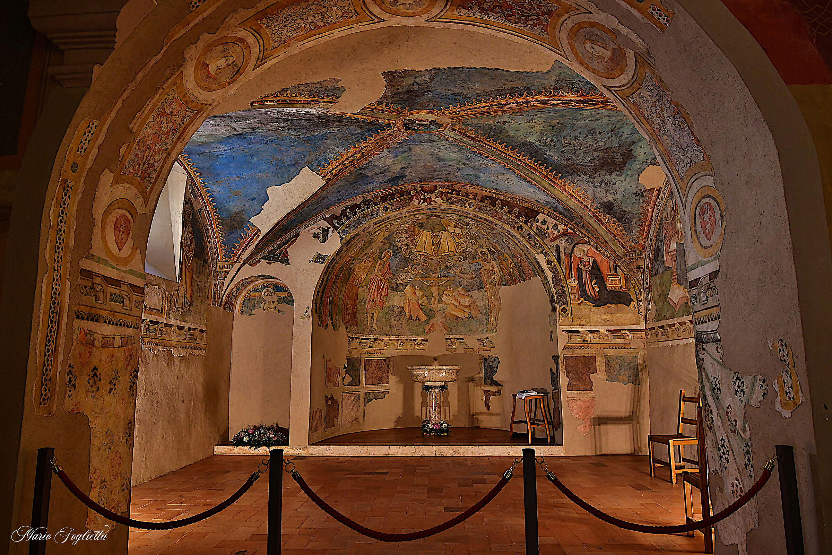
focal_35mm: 21
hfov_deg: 81.2
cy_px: 278
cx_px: 416
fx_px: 485
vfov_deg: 59.5
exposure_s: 1/25
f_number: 2.5
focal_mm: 14
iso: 800
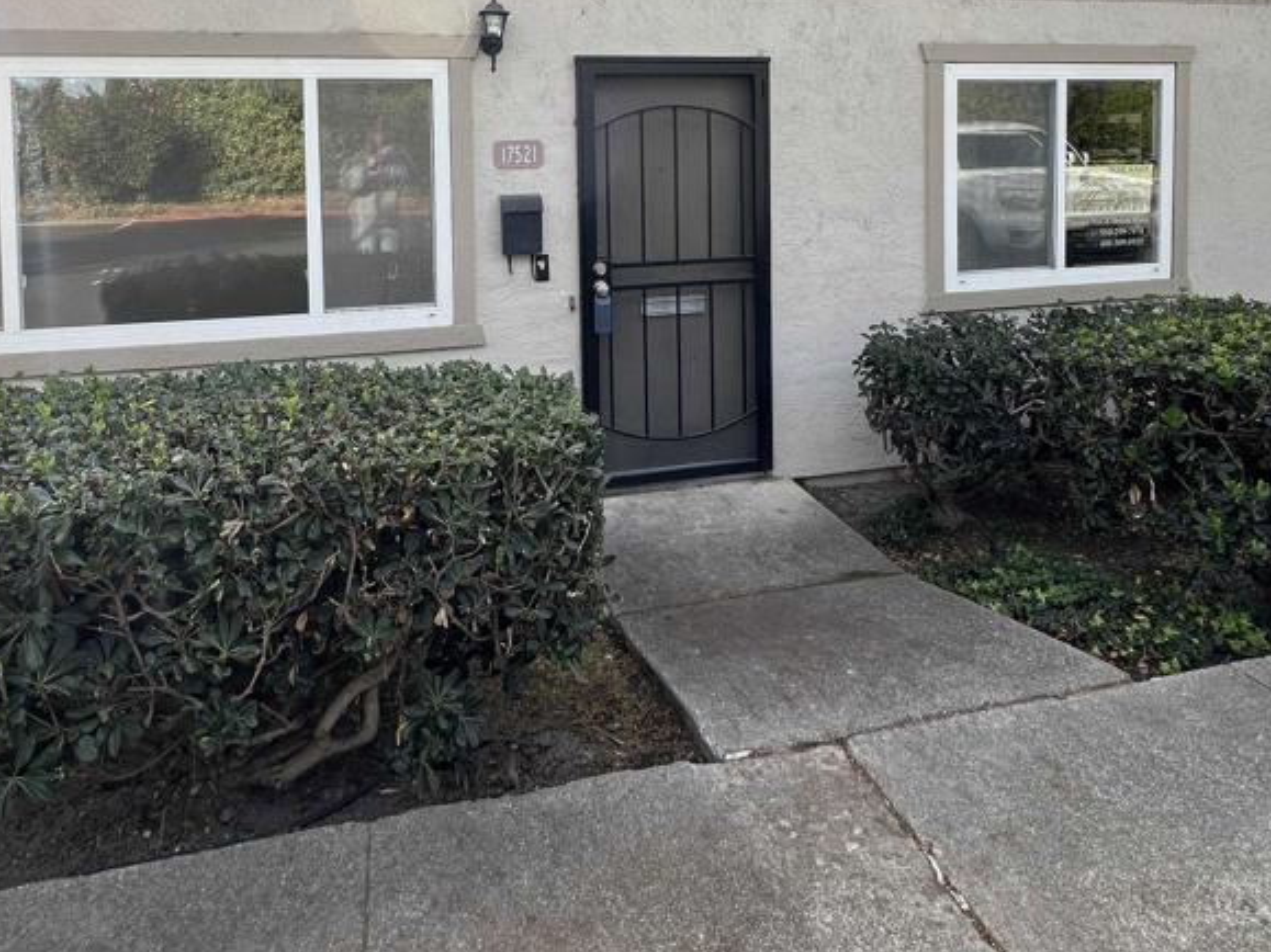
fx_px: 844
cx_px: 606
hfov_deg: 73.9
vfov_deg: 54.6
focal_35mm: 23
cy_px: 184
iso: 32
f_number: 1.8
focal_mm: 1.57
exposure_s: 1/237
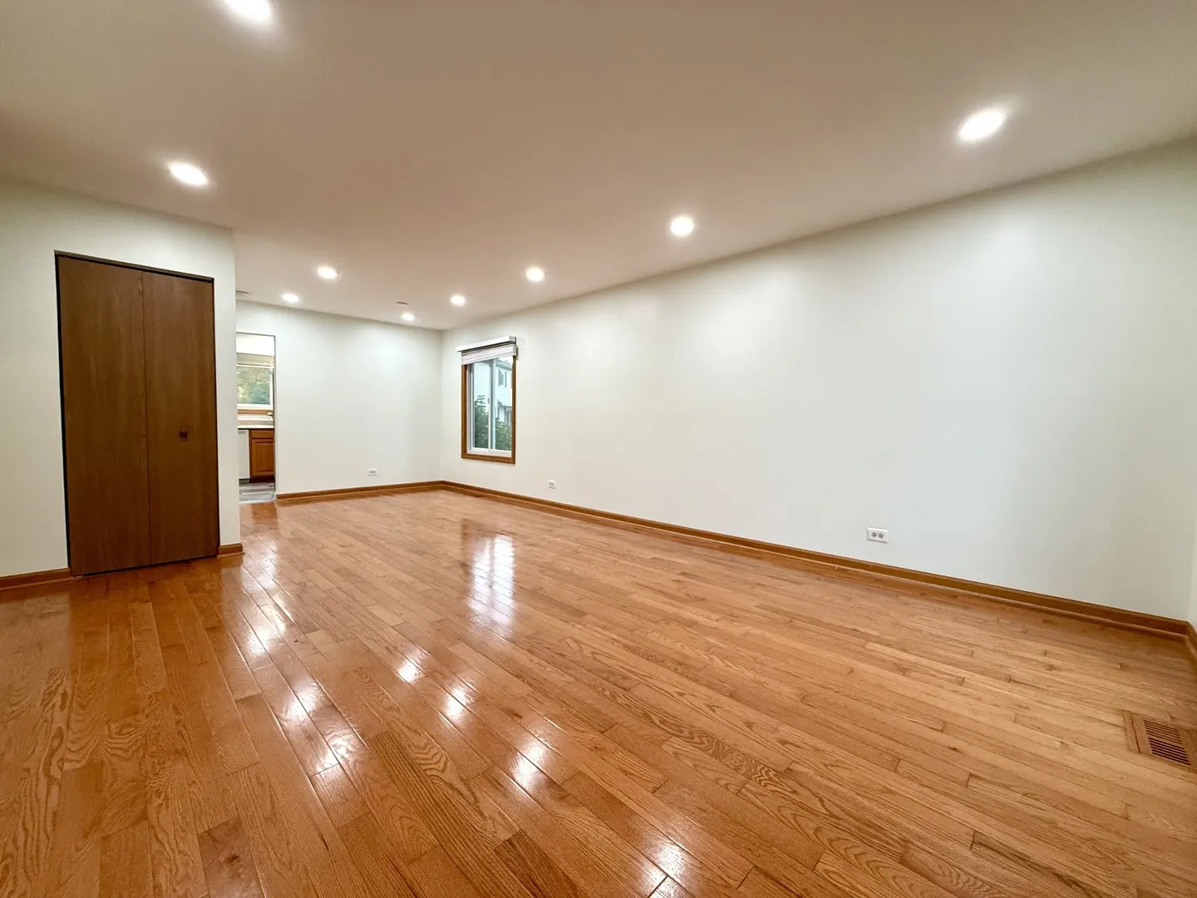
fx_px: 484
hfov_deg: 102.1
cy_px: 449
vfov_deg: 85.7
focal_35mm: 14
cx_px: 598
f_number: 2.2
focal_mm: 2.22
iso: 200
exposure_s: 1/120
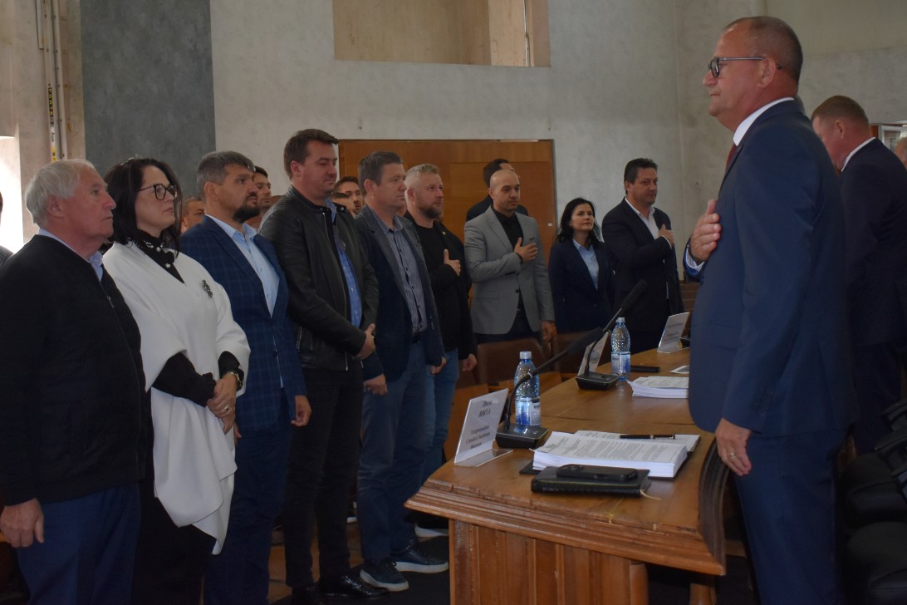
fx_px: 1178
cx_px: 395
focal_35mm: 47
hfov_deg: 42.0
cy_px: 209
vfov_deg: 28.6
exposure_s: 1/125
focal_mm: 21
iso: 800
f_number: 3.8
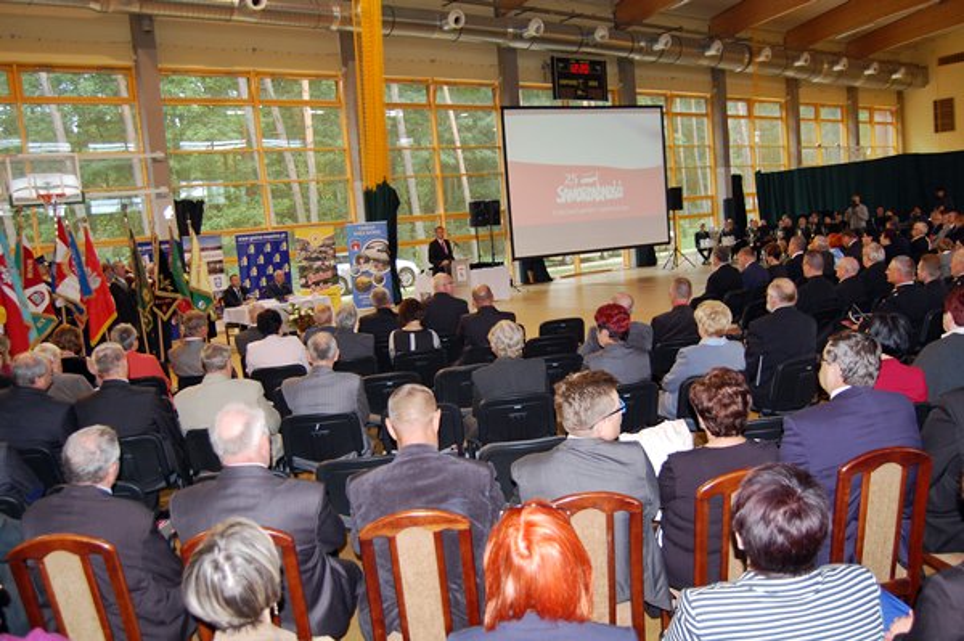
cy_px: 320
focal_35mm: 28
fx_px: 763
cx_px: 482
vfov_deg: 45.6
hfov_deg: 64.6
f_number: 3.5
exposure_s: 1/60
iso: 450
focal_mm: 19
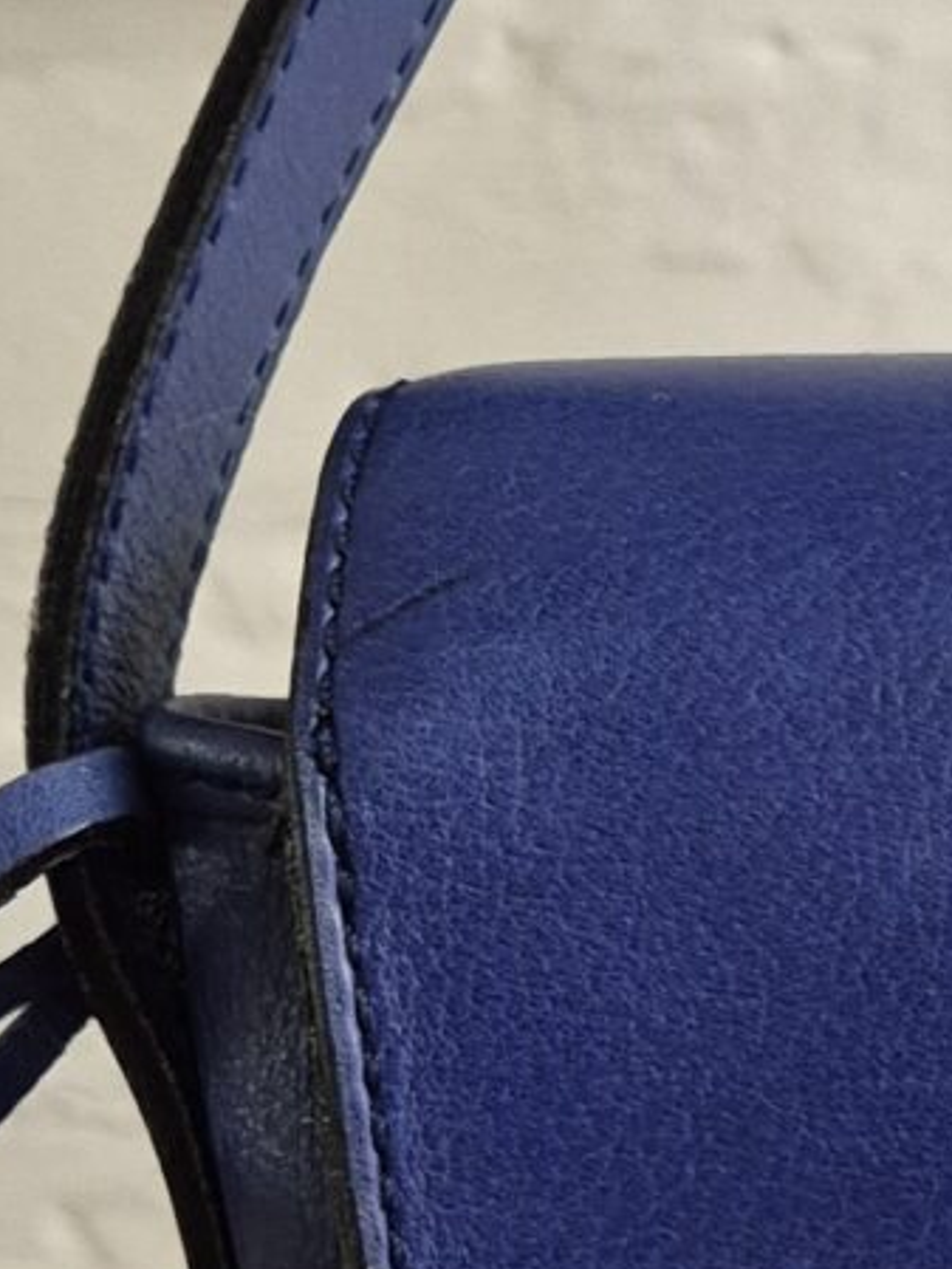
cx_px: 2322
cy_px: 1128
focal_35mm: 131
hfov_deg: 9.9
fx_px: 4801
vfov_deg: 14.9
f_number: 1.8
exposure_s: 1/100
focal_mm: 5.4
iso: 250
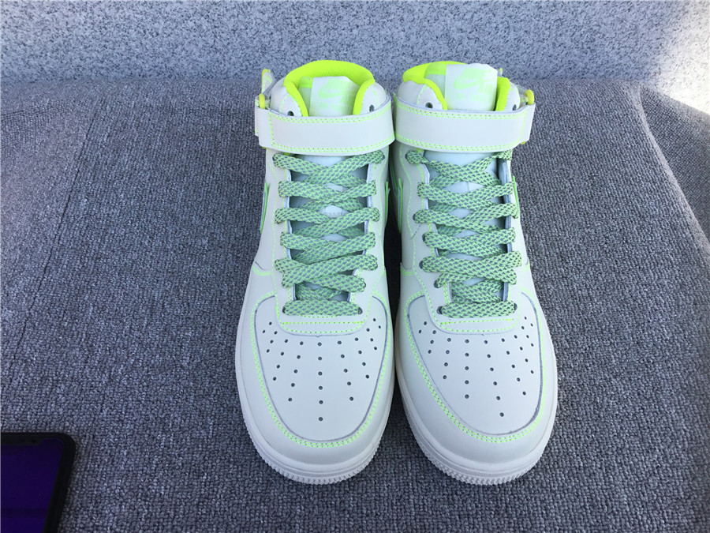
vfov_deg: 45.4
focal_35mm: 31
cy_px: 266
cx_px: 355
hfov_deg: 58.4
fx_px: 636
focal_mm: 3.3
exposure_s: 1/466
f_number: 2.4
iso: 25
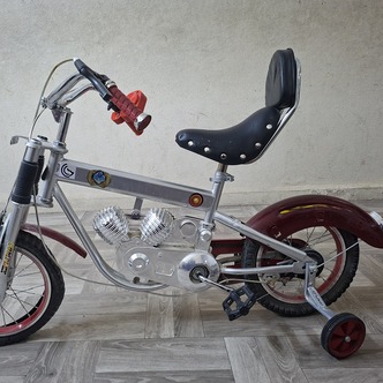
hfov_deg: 56.8
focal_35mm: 28
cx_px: 152
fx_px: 350
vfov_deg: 57.3
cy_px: 196
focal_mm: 5.54
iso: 320
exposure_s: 1/33
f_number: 1.8
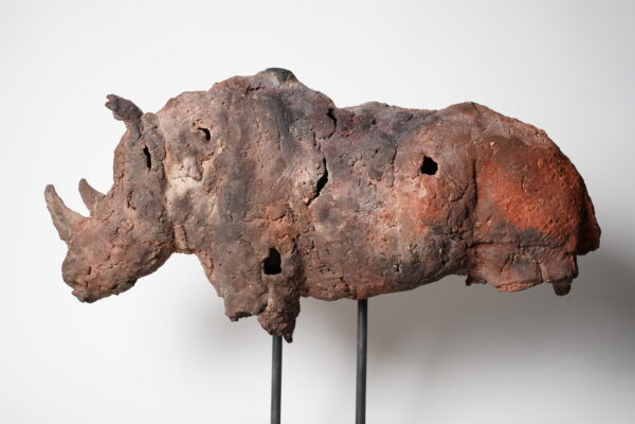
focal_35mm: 51
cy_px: 212
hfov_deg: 39.1
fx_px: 894
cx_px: 318
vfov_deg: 26.6
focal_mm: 50.7
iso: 3200
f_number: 11
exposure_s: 1/100
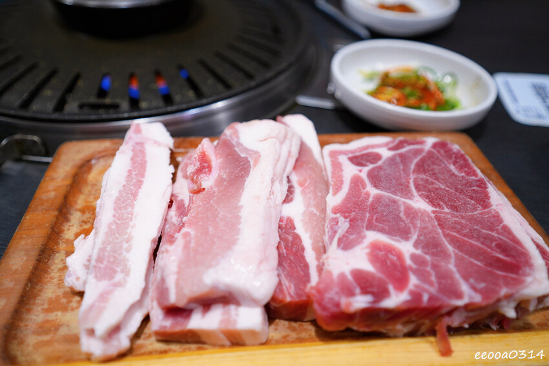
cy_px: 183
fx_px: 381
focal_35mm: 25
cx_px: 274
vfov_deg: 51.2
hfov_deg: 71.5
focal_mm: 25
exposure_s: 1/30
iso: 500
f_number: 2.8
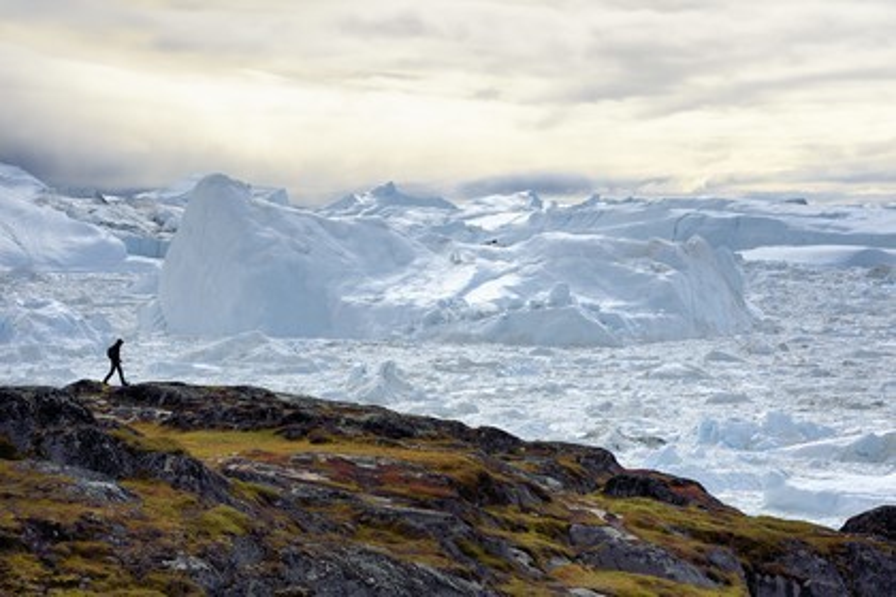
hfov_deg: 17.1
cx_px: 448
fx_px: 2986
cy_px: 298
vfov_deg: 11.4
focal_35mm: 120
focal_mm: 120
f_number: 11
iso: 200
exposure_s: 1/400
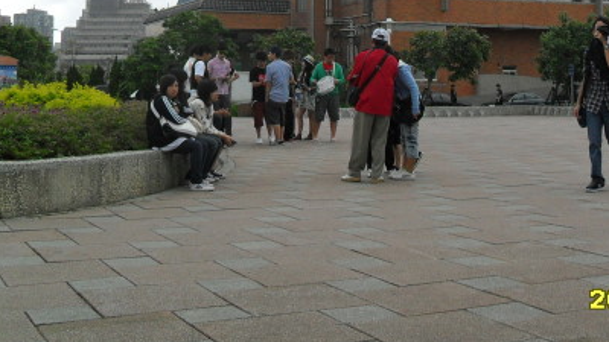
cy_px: 5
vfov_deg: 19.2
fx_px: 985
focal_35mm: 61
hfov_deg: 33.9
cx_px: 432
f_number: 2.8
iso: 100
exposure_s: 1/500
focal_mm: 6.2
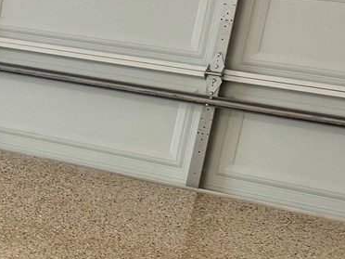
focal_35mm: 132
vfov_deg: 11.1
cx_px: -543
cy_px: 277
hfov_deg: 11.6
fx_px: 1316
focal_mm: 6.76
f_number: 1.78
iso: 100
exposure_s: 1/170
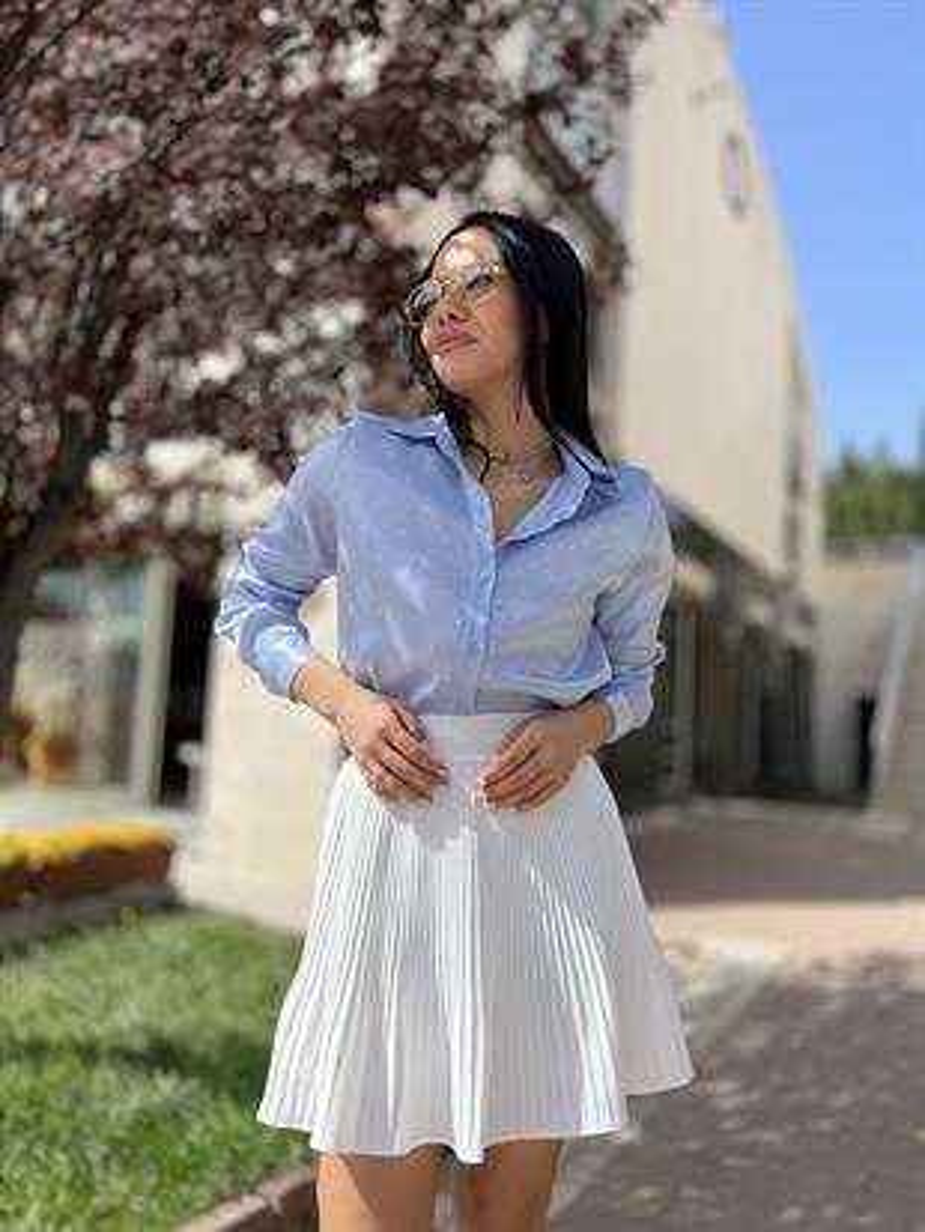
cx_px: 462
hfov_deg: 53.1
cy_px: 616
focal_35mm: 26
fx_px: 926
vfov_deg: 67.3
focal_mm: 5.7
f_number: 1.5
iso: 50
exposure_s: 1/2994
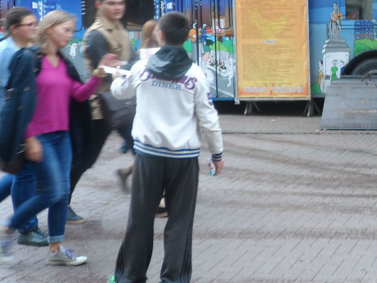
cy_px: 48
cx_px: 423
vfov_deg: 22.9
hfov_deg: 27.8
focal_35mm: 63
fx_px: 686
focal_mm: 4.9
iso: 80
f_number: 3.1
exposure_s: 1/45
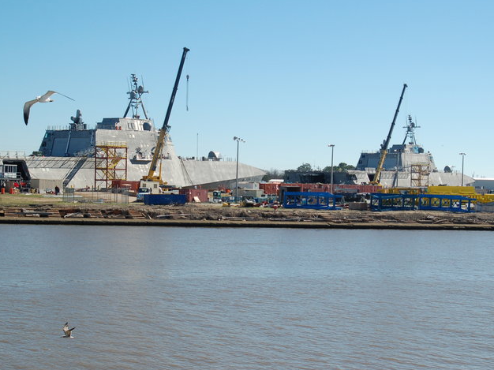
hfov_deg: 27.8
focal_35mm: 70
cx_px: 248
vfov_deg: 21.0
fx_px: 999
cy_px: 163
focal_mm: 38
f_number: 9.5
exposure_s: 1/350
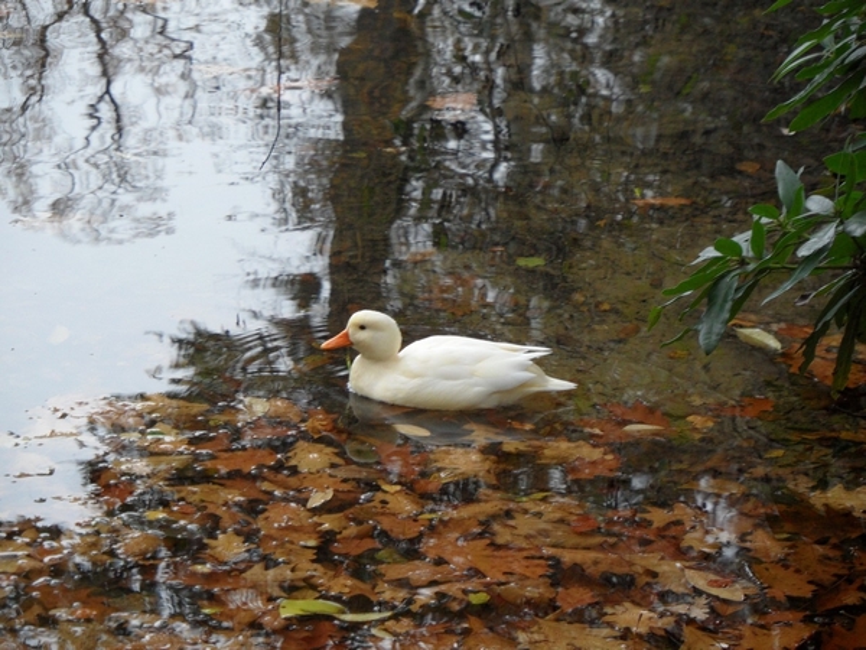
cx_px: 433
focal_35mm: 180
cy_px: 325
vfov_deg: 8.2
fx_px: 4503
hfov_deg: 11.0
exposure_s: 1/30
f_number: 4.4
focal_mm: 29.7
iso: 200
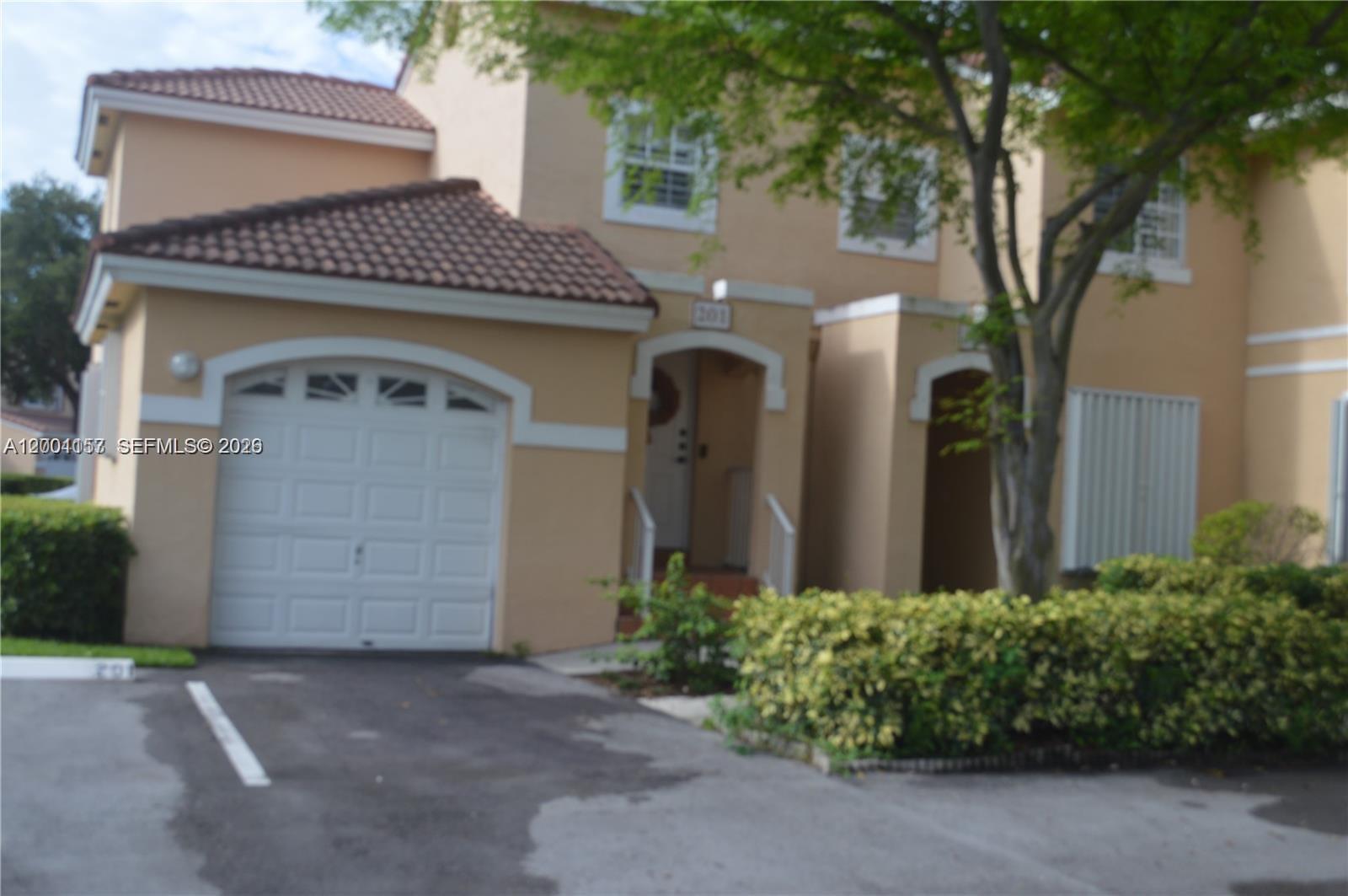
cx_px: 674
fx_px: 1459
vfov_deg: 34.1
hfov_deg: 49.6
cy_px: 448
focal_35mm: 39
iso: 100
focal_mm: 26
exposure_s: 1/200
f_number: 7.1
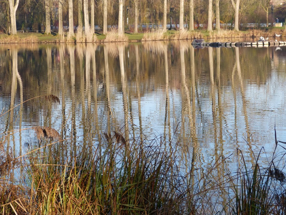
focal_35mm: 118
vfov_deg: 12.6
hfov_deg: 16.7
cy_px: 108
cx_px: 143
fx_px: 975
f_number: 4
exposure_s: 1/320
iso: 100
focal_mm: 21.2
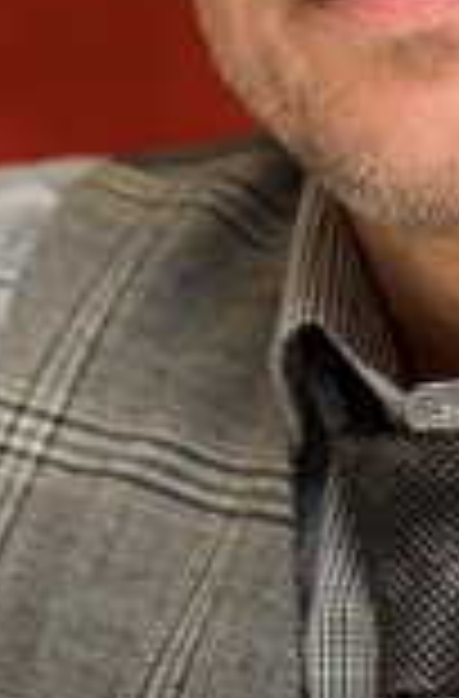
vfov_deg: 5.1
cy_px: -99
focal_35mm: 401
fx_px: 7738
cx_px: 488
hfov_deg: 3.4
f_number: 6.3
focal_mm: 155
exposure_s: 1/100
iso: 400
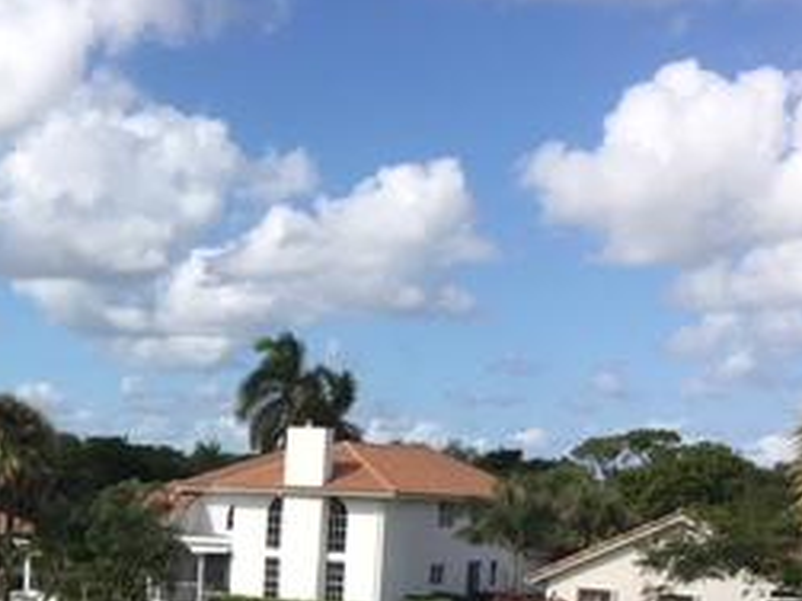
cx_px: 16
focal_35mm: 74
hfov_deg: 25.2
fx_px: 1714
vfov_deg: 19.2
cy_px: 633
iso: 25
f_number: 2.2
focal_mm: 4.15
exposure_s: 1/1748
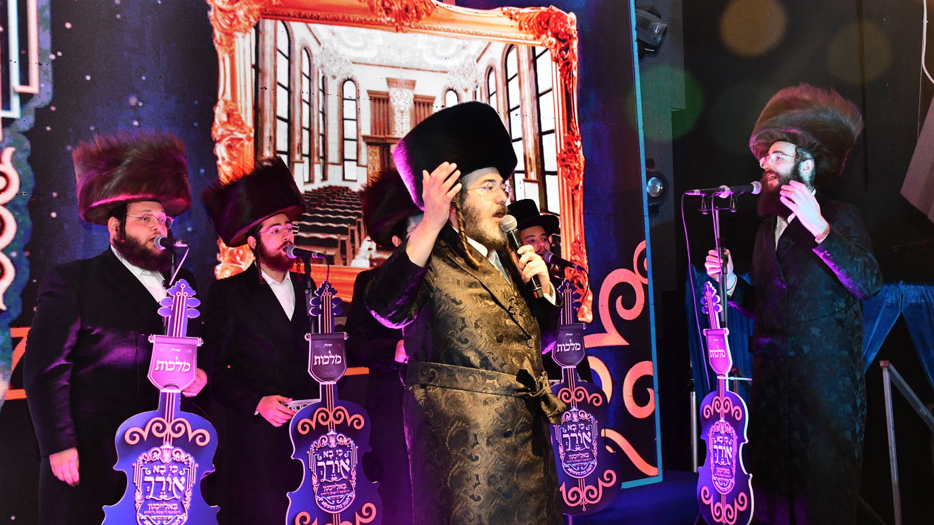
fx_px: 1189
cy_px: 262
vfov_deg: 24.9
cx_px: 465
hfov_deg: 42.9
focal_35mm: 48
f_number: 5.6
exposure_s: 1/100
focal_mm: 45
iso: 2500
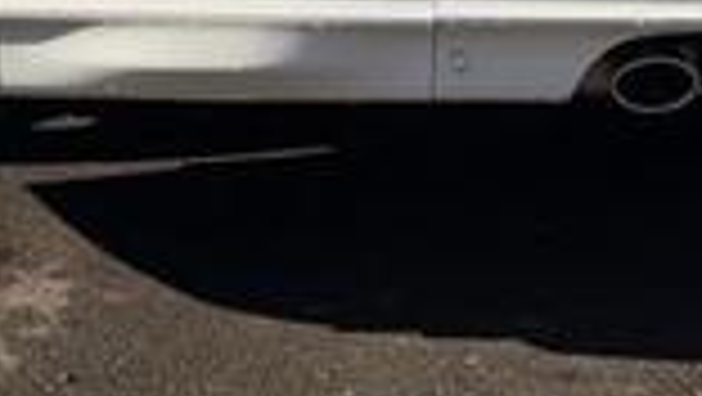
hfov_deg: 12.7
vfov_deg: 6.9
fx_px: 3148
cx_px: 122
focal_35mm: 169
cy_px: -410
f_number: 1.78
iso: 64
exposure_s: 1/4329
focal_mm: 6.76
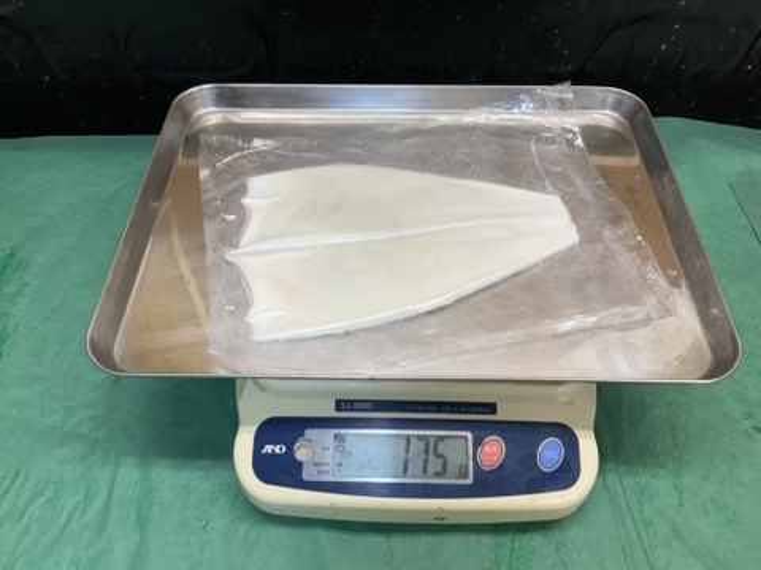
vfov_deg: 48.2
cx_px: 380
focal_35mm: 29
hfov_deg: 61.7
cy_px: 285
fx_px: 638
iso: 40
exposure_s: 1/120
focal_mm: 3
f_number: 1.8
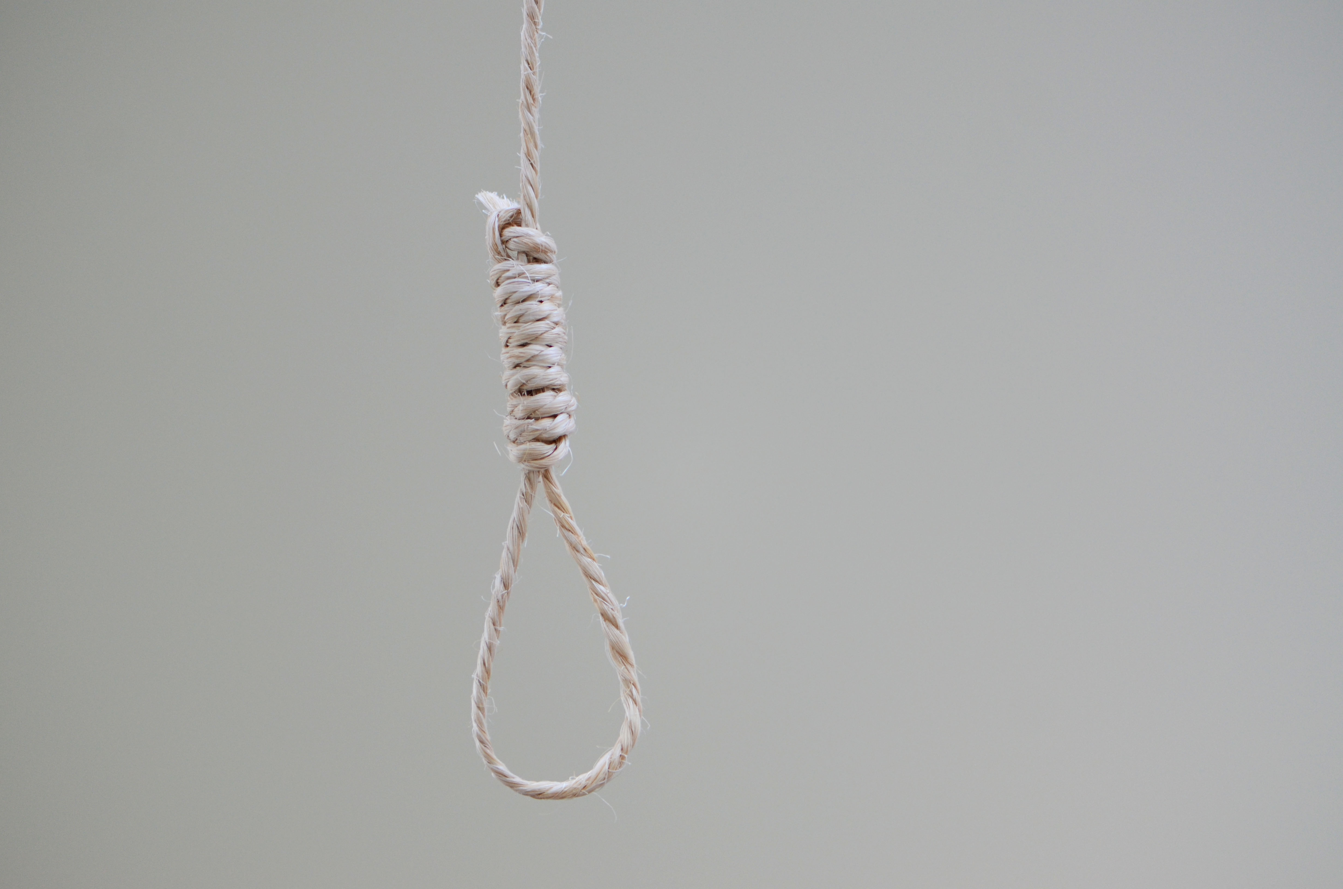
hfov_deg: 13.1
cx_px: 672
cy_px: 444
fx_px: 5863
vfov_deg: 8.7
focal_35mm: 158
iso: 400
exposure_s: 1/80
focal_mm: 105
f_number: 3
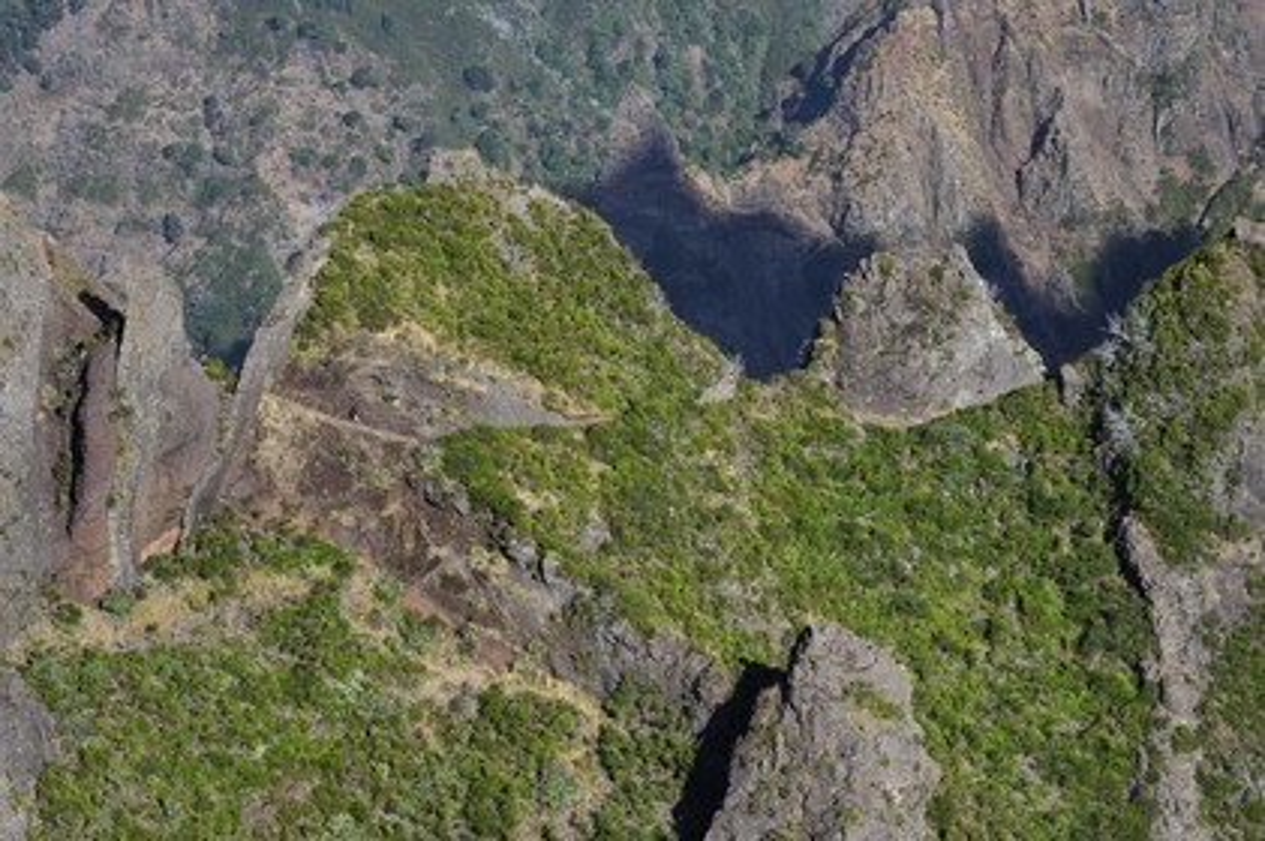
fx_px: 7022
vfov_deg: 6.9
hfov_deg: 10.3
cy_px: 420
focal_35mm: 200
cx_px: 632
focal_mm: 200
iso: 200
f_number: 11
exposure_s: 1/320
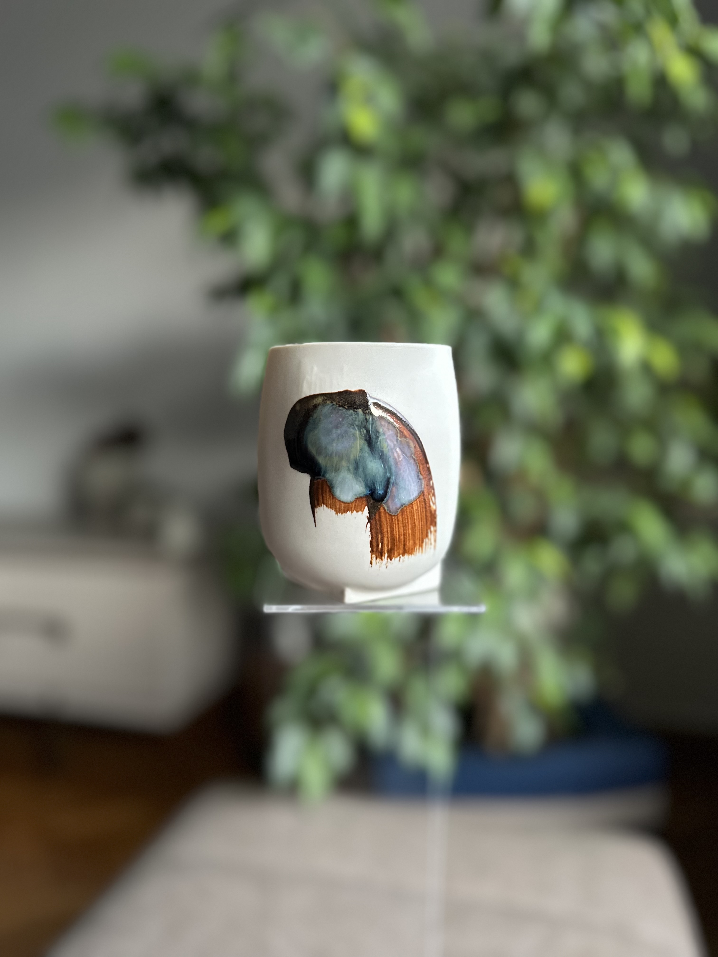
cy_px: 478
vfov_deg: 71.6
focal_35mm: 24
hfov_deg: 56.8
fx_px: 664
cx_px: 359
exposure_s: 1/60
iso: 500
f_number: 1.78
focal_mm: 6.86
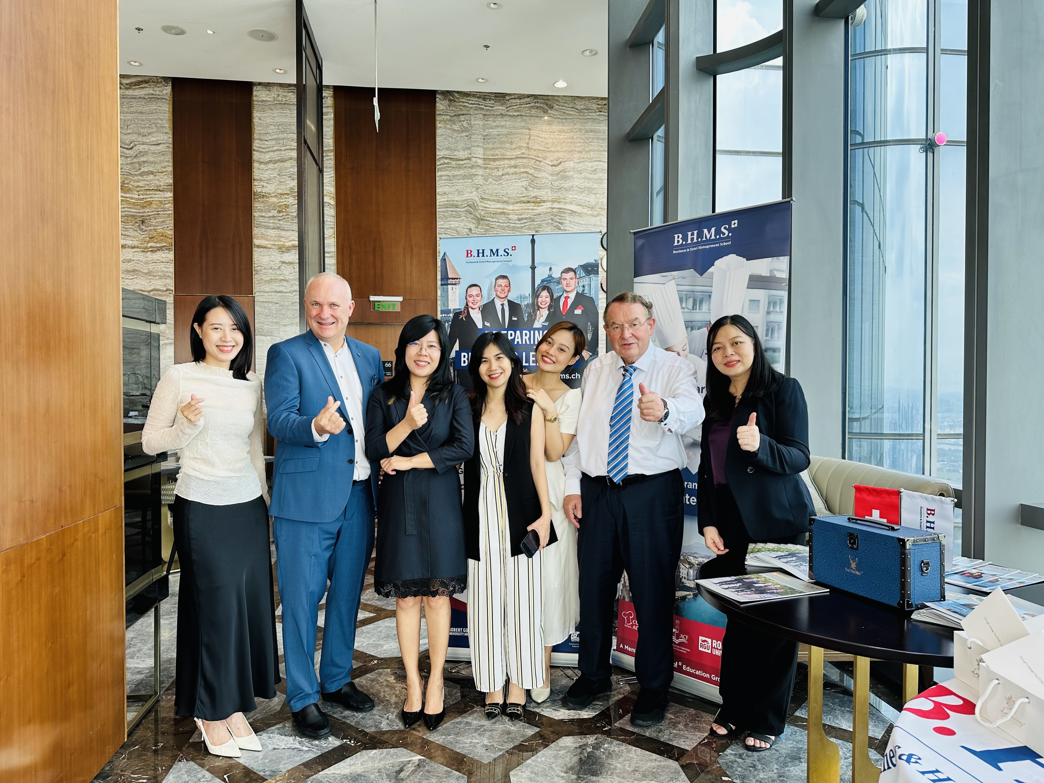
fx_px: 724
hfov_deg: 71.6
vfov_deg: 56.8
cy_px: 392
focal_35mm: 24
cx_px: 522
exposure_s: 1/120
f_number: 1.78
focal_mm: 6.86
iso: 64
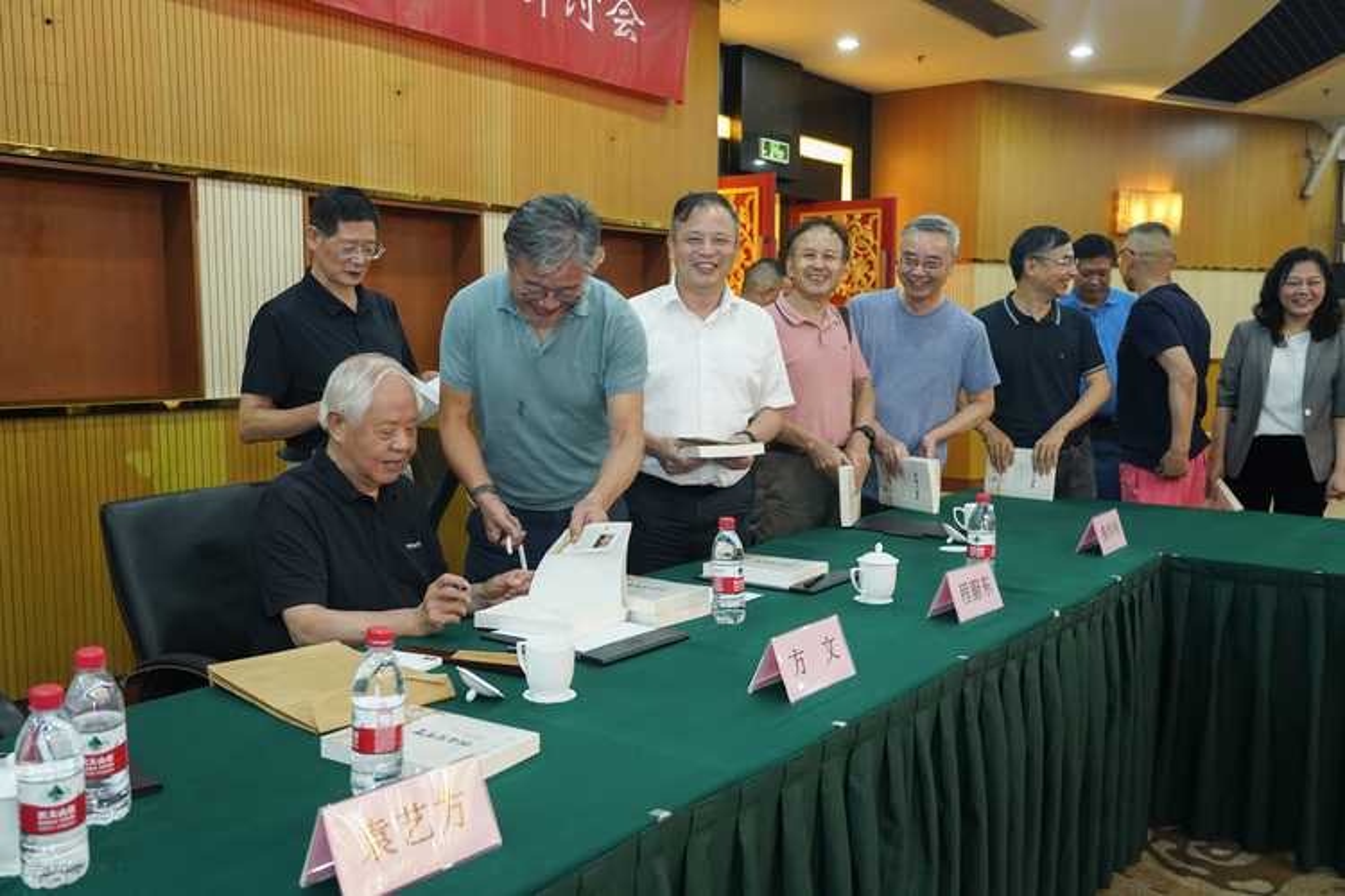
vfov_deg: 43.6
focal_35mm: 30
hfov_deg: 61.9
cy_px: 448
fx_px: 1121
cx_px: 672
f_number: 4
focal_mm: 30
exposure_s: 1/100
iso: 4000
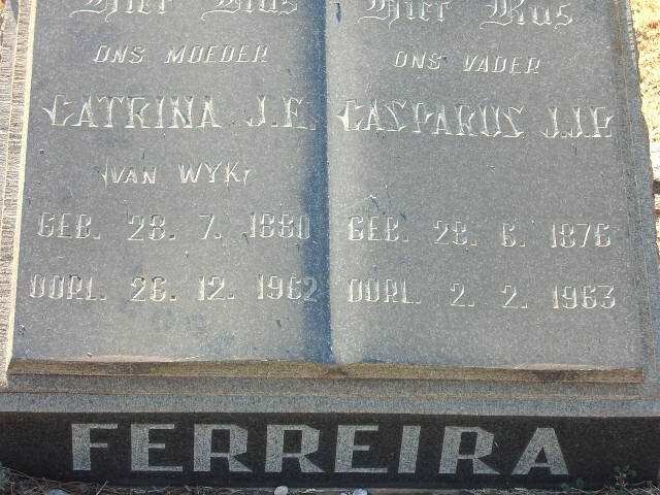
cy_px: 248
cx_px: 330
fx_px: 1678
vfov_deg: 16.8
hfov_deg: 22.3
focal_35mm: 88
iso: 100
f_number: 4.4
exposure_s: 1/100
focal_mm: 14.6
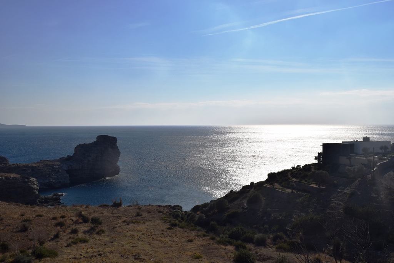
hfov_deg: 53.1
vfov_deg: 36.9
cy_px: 132
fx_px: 394
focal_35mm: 36
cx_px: 197
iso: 200
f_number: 16
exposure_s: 1/800
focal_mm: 24
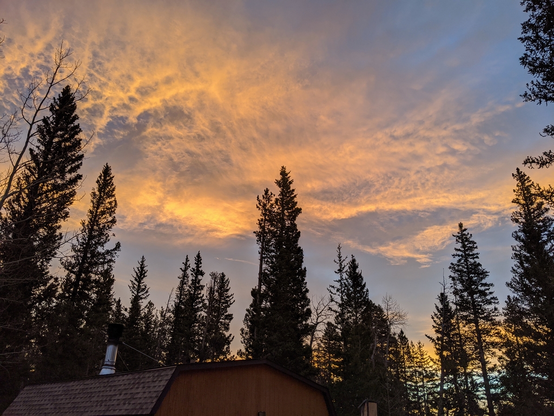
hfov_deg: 65.3
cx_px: 277
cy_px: 208
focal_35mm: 27
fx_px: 432
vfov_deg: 51.4
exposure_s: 1/169
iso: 75
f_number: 1.8
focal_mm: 4.44
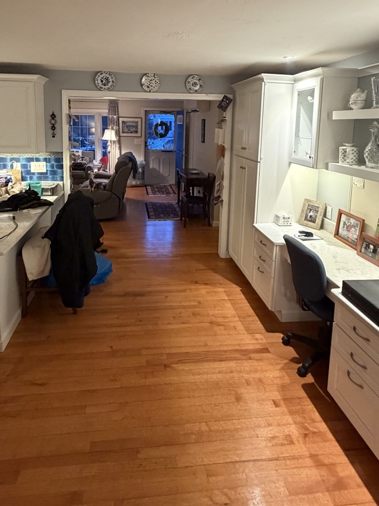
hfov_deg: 60.9
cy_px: 169
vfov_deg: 74.1
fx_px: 321
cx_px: 167
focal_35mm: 22
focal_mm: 2.22
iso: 500
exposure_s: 1/60
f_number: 2.2
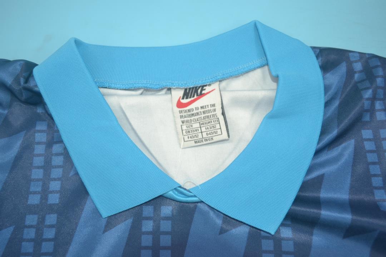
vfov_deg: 43.6
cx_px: 193
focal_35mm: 30
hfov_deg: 61.9
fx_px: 322
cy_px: 128
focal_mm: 20
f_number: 3.8
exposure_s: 1/100
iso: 200
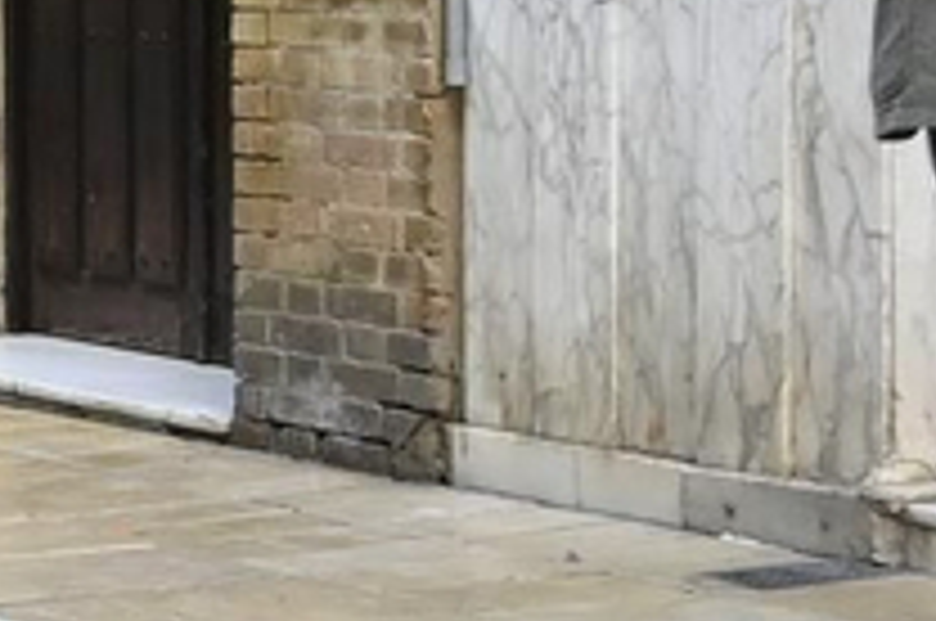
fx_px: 4803
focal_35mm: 185
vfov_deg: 7.4
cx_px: -1440
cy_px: 99
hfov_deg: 9.6
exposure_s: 1/500
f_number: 5.6
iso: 1000
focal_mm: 16
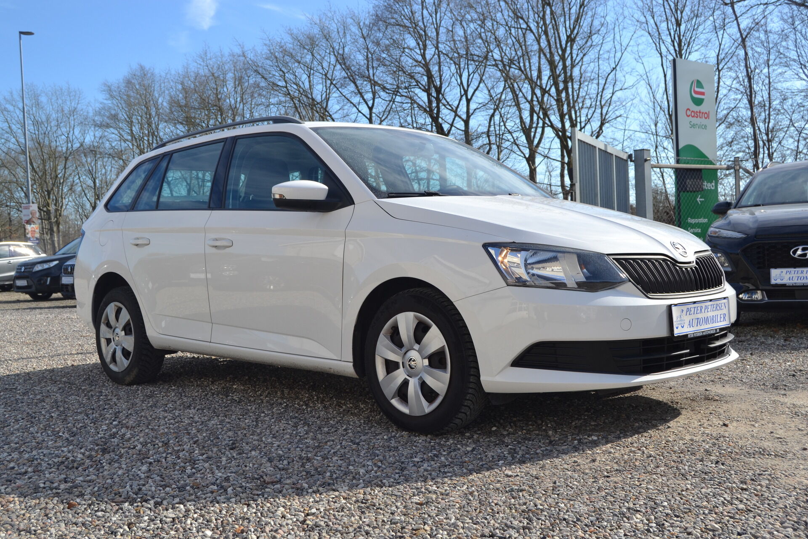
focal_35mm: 39
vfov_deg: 34.2
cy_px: 270
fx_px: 875
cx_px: 404
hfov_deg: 49.6
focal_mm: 26
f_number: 8
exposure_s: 1/250
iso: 100
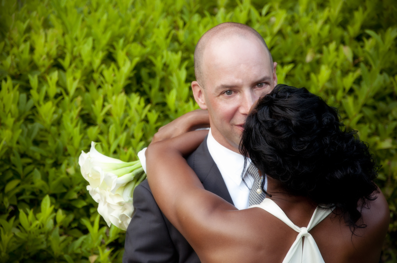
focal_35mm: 158
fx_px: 1735
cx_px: 198
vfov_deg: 8.7
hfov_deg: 13.1
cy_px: 132
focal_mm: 105
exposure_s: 1/50
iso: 800
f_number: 5.6
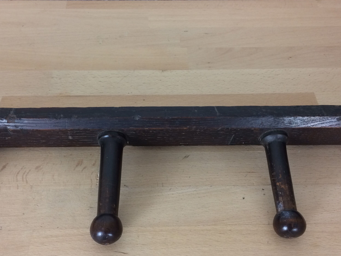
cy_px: 147
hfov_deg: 49.0
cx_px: 166
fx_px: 374
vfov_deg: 37.6
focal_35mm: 38
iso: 100
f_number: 2.2
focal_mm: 4.15
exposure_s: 1/33
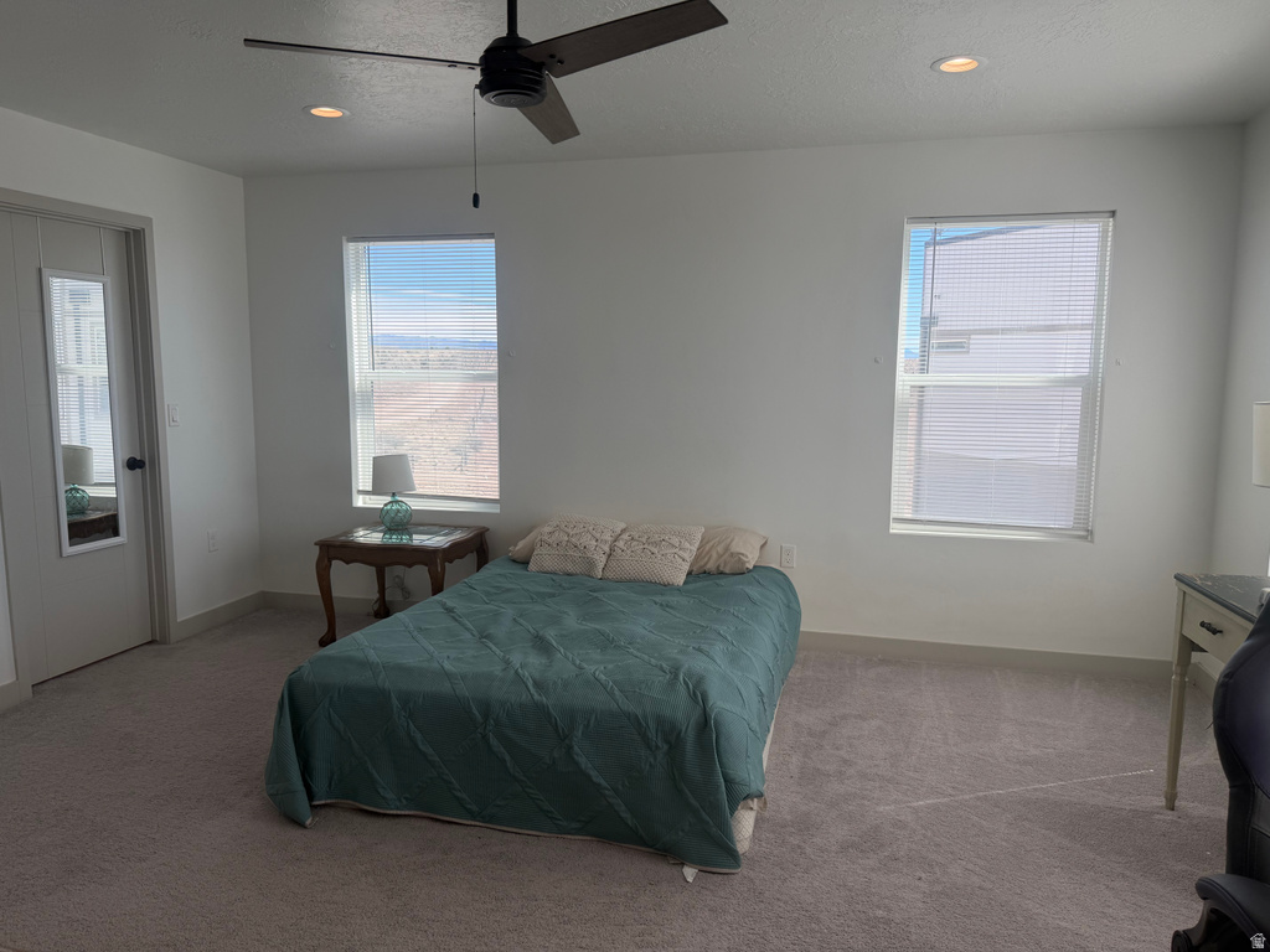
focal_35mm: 24
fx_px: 881
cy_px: 476
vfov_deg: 56.8
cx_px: 635
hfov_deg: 71.6
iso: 80
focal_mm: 6.76
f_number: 1.78
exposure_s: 1/1018
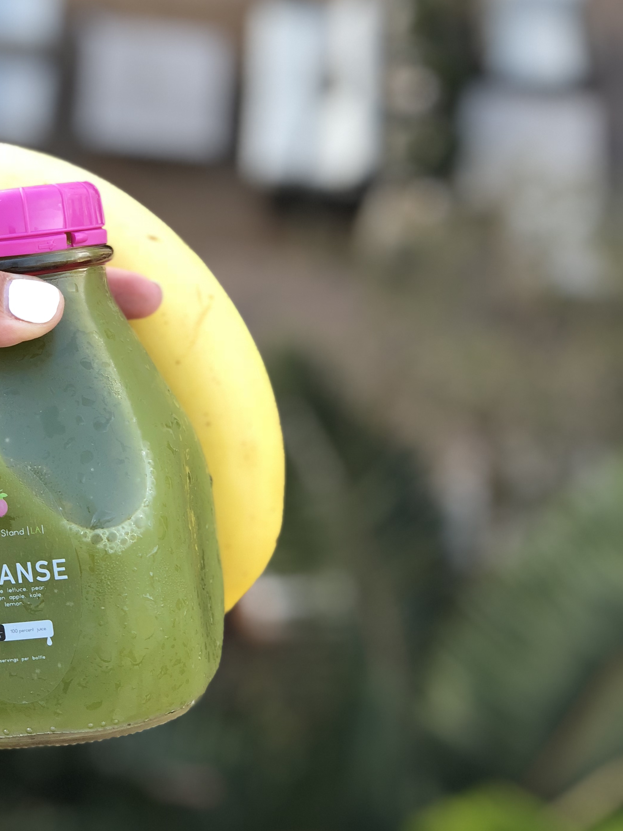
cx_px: 175
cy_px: 369
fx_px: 1800
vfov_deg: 26.0
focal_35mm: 75
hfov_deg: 19.5
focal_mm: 6
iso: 16
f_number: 2.4
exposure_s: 1/60
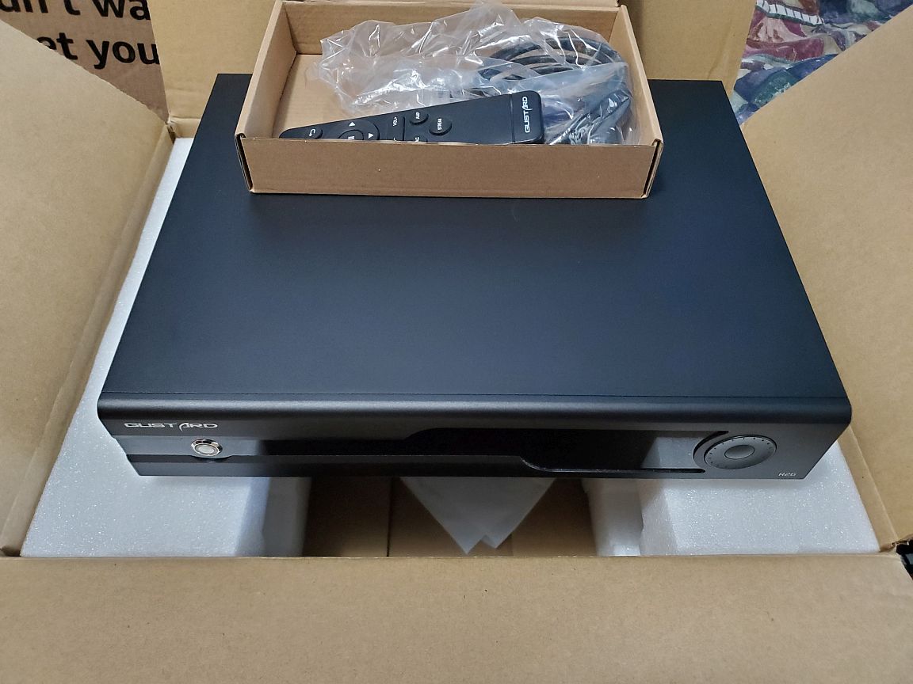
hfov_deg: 67.3
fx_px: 686
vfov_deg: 53.1
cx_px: 456
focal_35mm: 26
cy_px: 342
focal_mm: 4.3
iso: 640
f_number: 1.5
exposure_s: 1/20
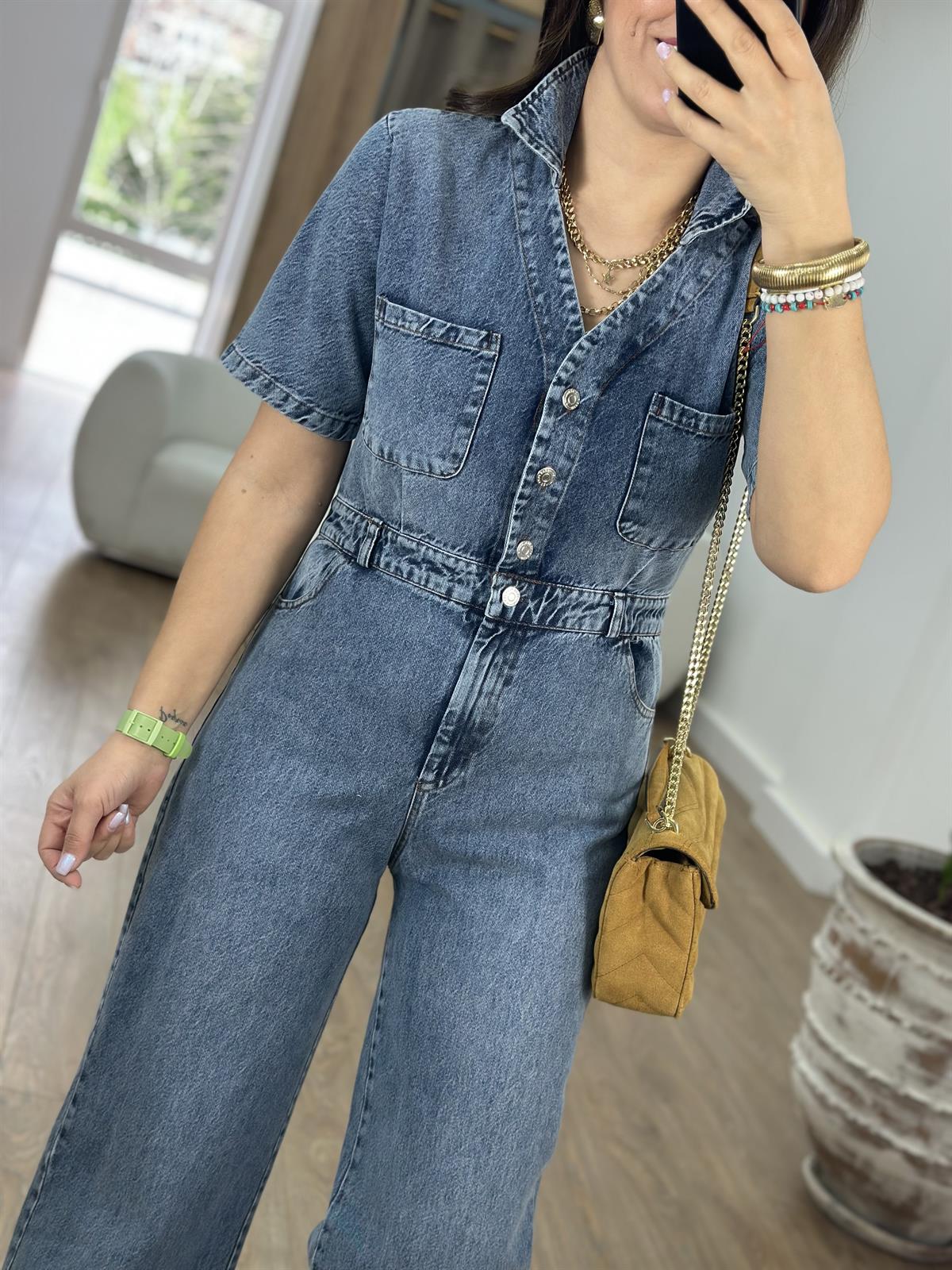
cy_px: 635
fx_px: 1760
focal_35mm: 48
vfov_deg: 39.7
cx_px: 476
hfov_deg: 30.3
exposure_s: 1/100
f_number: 1.78
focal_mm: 6.86
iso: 64
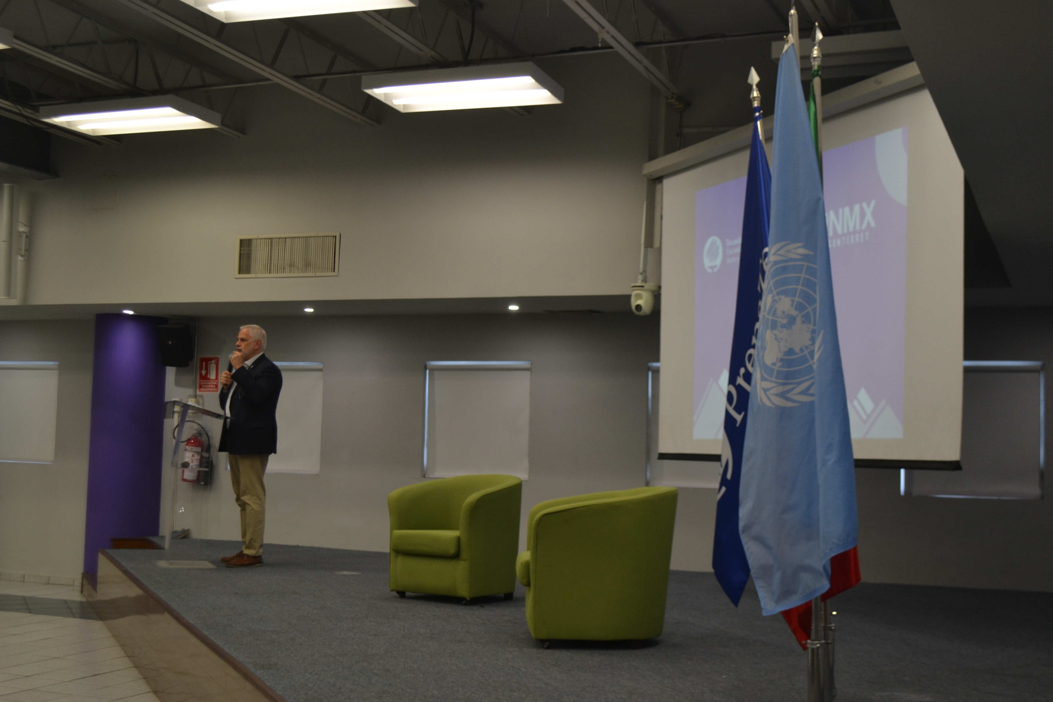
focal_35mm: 45
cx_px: 526
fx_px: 1316
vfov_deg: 29.9
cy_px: 351
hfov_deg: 43.6
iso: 400
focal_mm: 30
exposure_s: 1/50
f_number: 4.5
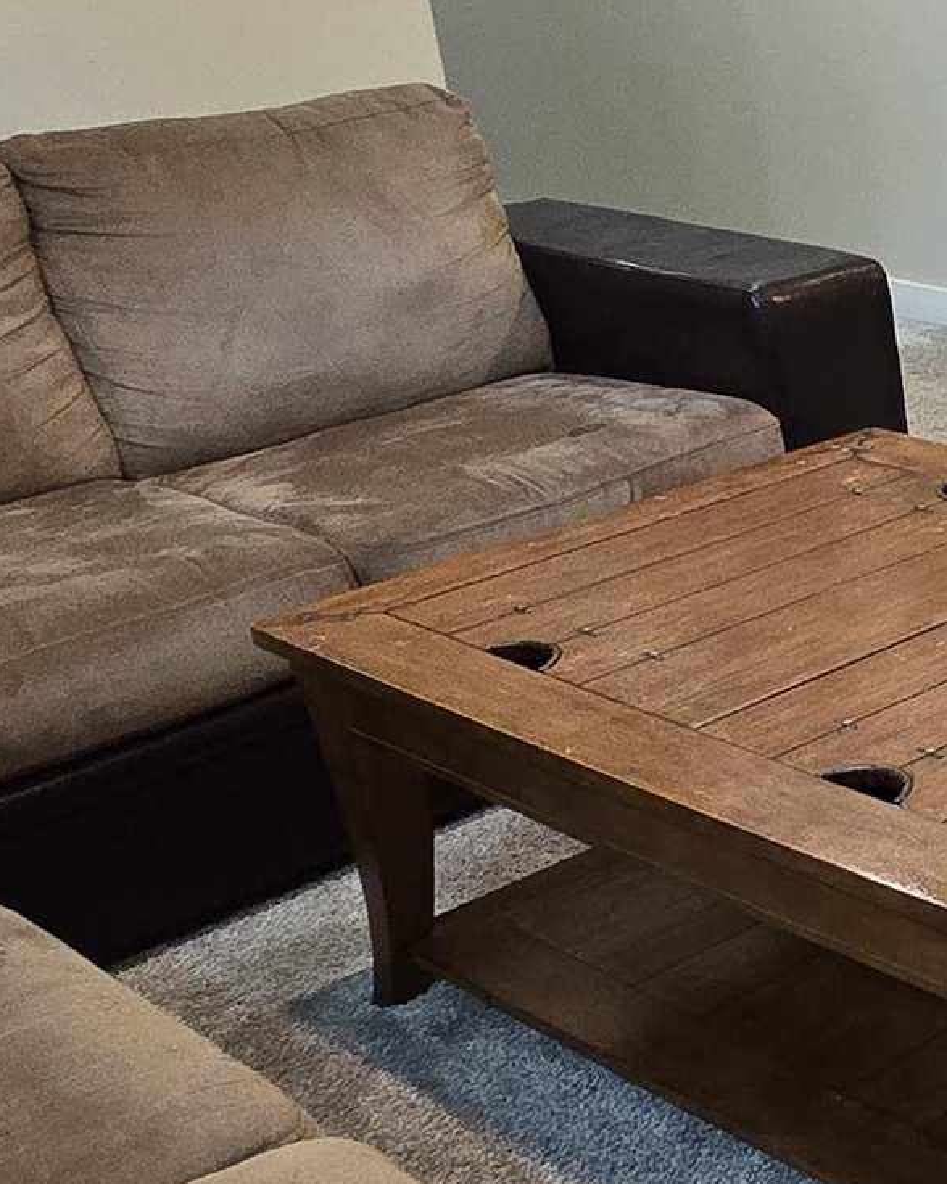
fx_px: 1857
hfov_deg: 19.4
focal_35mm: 53
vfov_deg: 34.9
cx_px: 1799
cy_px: 372
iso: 500
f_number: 2.2
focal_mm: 2.2
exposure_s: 1/60
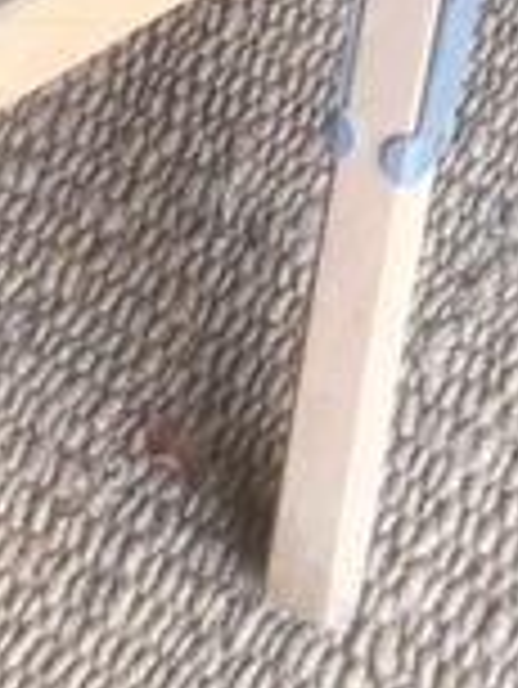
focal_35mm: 121
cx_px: 486
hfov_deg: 12.2
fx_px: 2411
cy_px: -454
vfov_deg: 14.7
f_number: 2.2
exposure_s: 1/33
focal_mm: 4.15
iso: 32
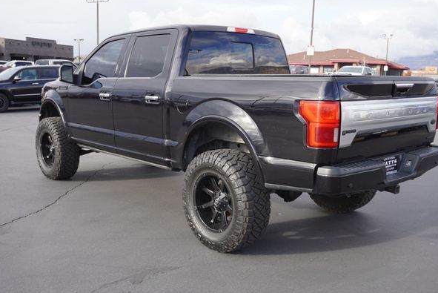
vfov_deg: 34.3
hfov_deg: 49.5
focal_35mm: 39
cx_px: 231
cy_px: 150
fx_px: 475
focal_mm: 24
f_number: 5.6
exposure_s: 1/100
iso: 100
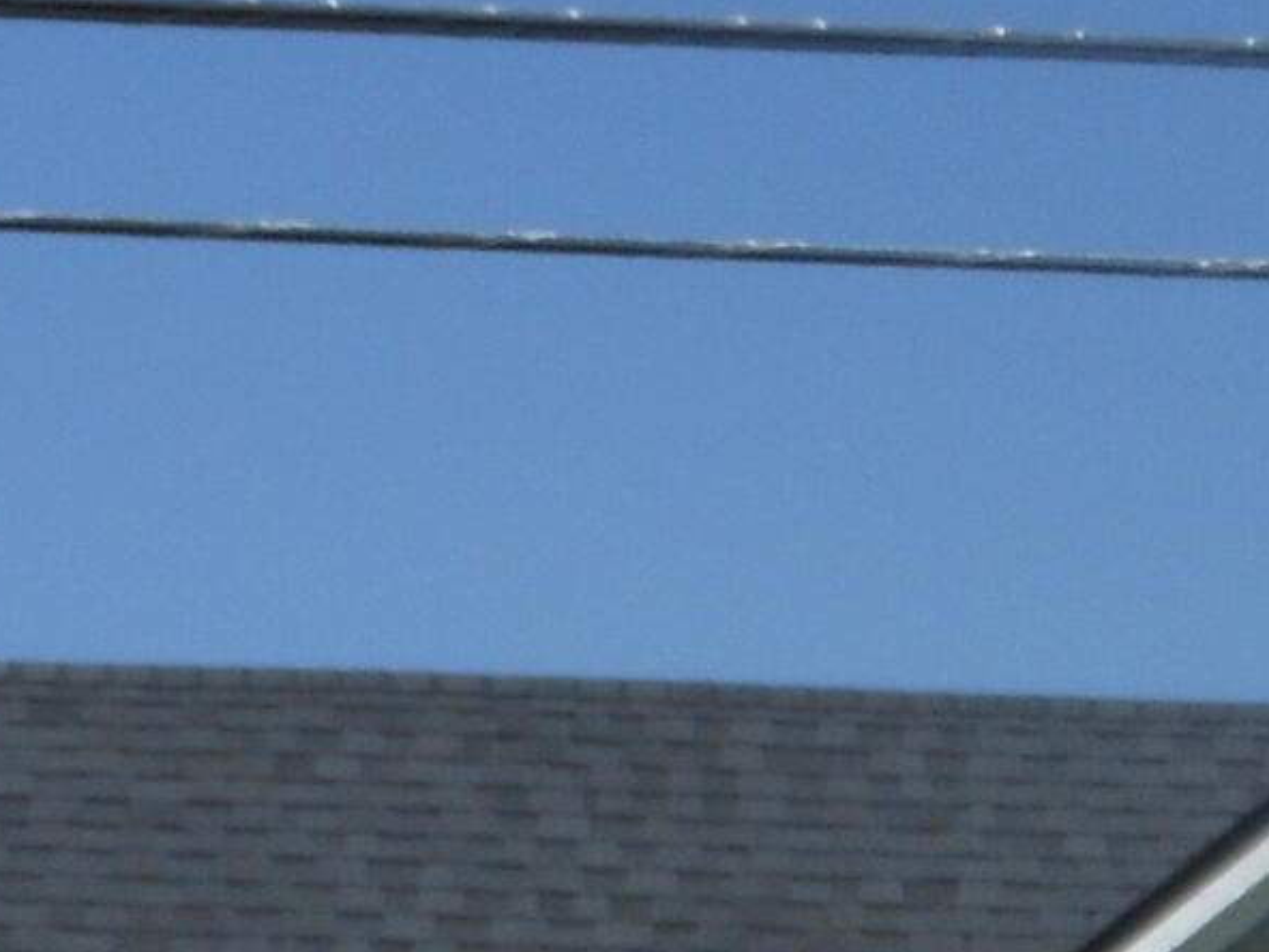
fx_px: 8358
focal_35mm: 228
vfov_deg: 6.3
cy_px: 2063
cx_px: 1196
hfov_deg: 8.6
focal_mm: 8.1
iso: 80
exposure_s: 1/800
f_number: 4.6
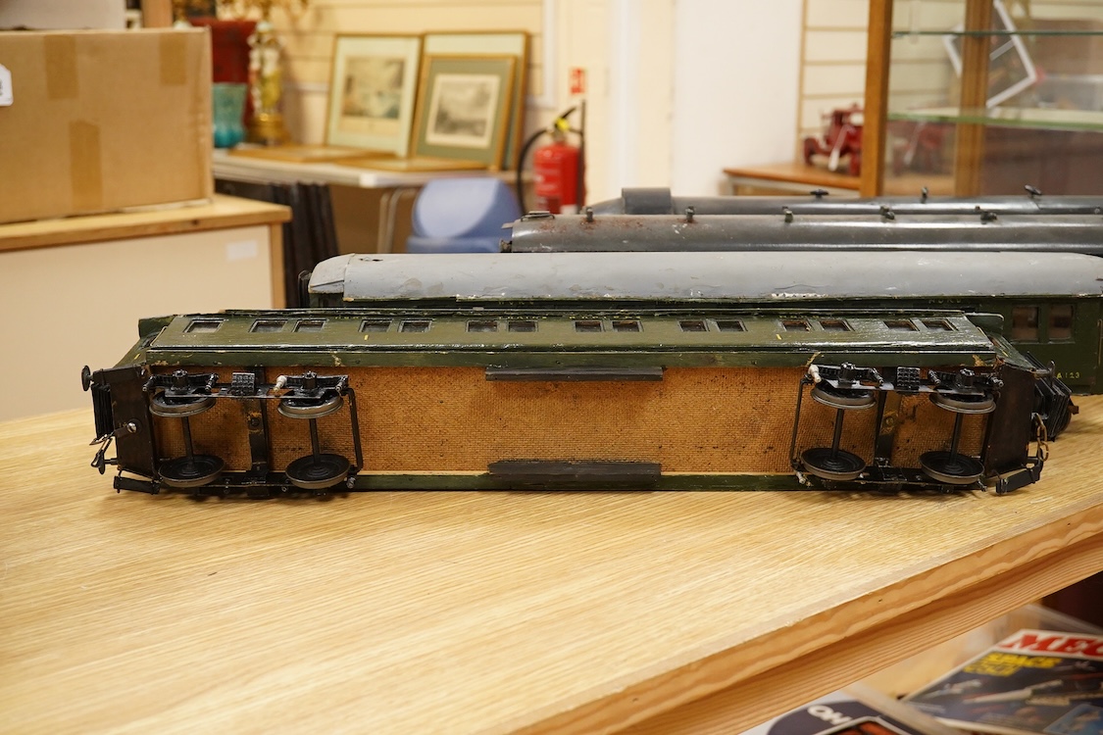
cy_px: 368
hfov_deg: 43.6
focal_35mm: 45
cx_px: 552
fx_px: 1379
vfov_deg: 29.9
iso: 2500
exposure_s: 1/160
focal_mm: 30
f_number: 8
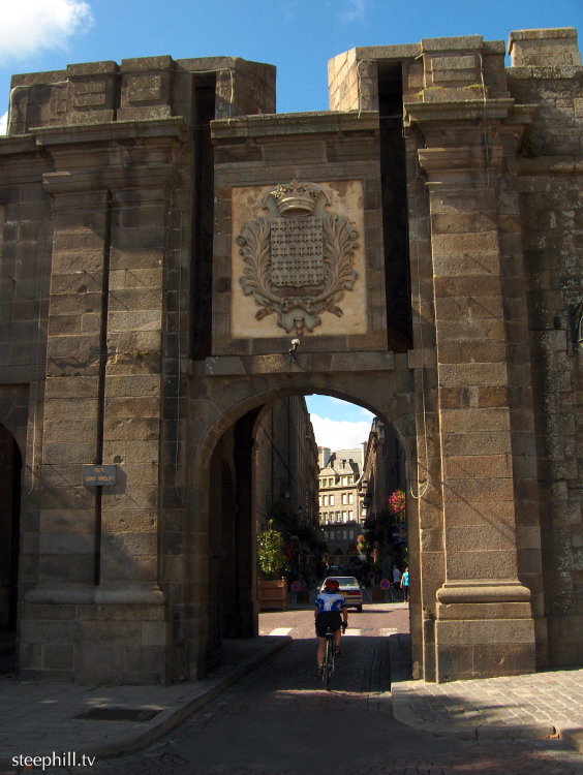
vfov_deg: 47.8
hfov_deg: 36.9
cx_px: 292
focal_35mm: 39
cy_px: 388
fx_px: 874
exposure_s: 1/446
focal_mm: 8
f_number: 4.8
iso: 100
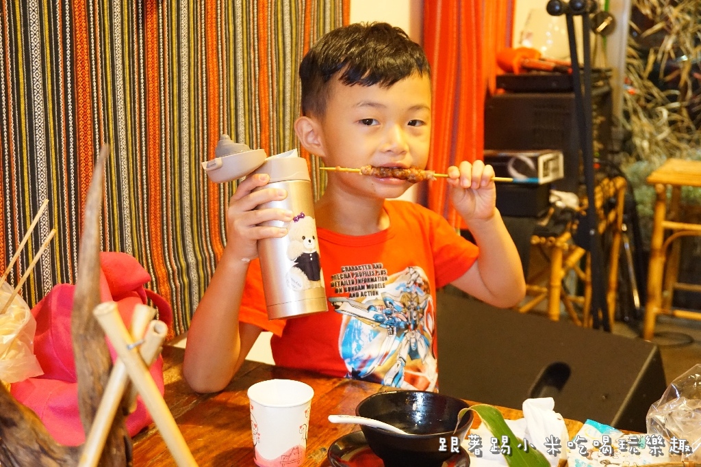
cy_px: 234
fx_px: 964
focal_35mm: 50
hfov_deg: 40.0
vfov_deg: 27.3
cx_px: 350
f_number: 5
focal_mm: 33
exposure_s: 1/25
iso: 3200
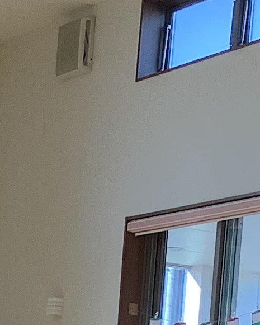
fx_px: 1635
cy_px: 525
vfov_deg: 10.8
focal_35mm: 170
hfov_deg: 9.0
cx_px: -43
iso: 64
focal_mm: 3.3
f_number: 2.4
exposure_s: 1/120
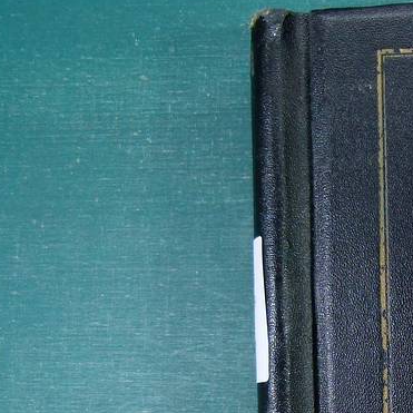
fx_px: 823
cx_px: 525
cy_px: 397
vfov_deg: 26.8
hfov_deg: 24.8
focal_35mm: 61
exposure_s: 1/60
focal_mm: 4.5
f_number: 2.8
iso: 125
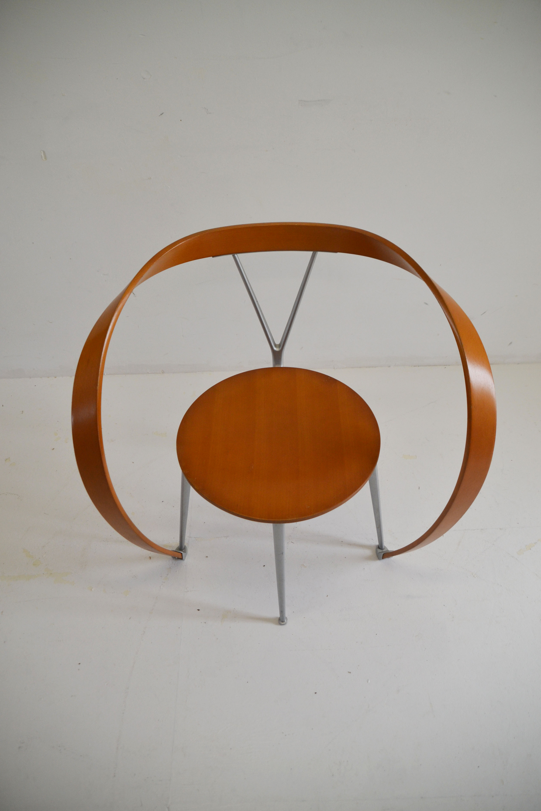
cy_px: 406
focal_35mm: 27
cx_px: 270
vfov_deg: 67.4
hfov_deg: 47.9
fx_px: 609
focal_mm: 18
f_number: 3.5
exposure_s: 1/40
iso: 400
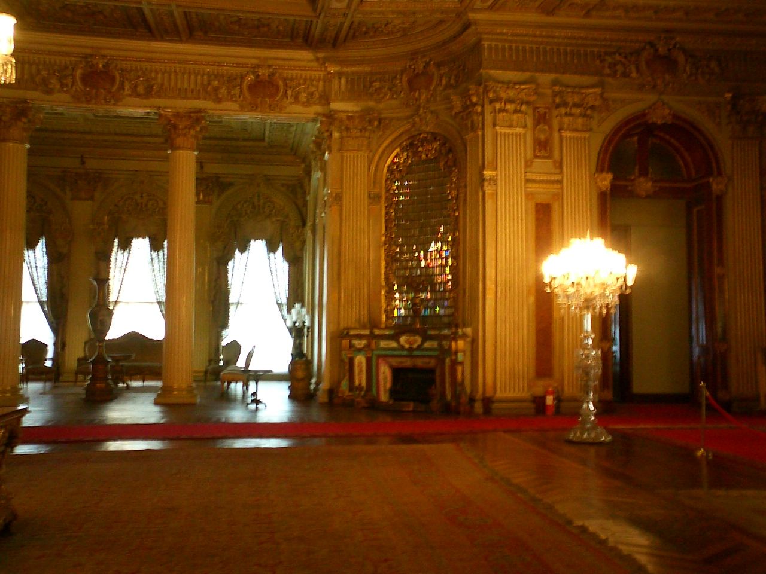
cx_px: 383
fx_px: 819
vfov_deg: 38.7
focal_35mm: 37
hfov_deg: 50.1
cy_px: 287
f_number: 3.5
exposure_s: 1/8
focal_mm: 5.6
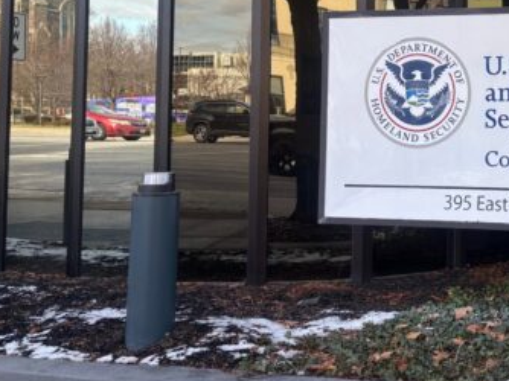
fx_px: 764
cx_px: 501
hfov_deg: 33.9
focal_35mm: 52
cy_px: 69
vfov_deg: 27.4
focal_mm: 5.96
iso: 50
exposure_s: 1/865
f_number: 1.6
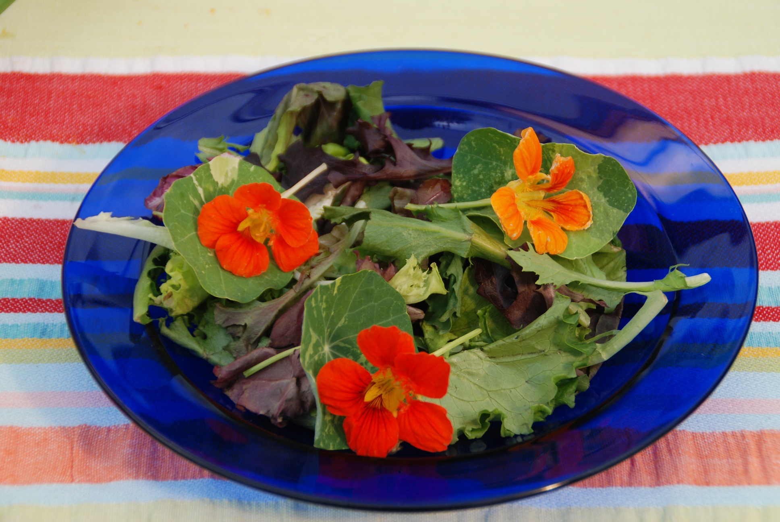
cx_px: 390
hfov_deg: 18.2
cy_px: 261
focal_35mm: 112
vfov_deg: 12.2
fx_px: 2440
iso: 200
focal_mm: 75
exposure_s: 1/320
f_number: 5.6
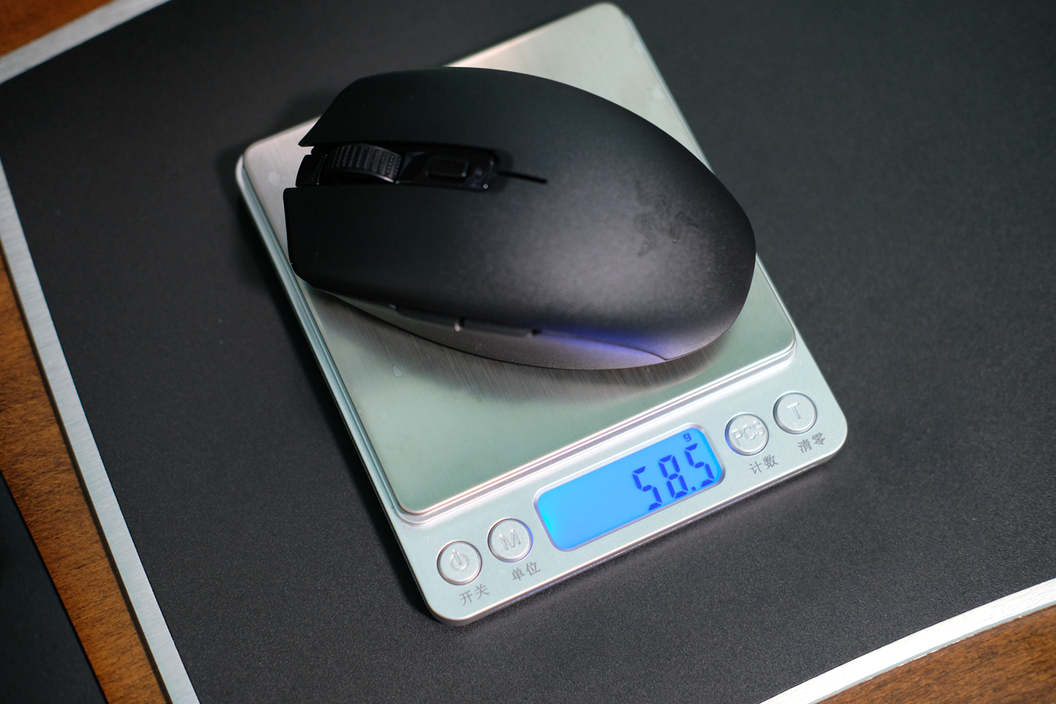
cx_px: 528
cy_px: 352
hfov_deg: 37.5
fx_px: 1555
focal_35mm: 53
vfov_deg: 25.5
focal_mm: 35
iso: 1000
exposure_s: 1/60
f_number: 2
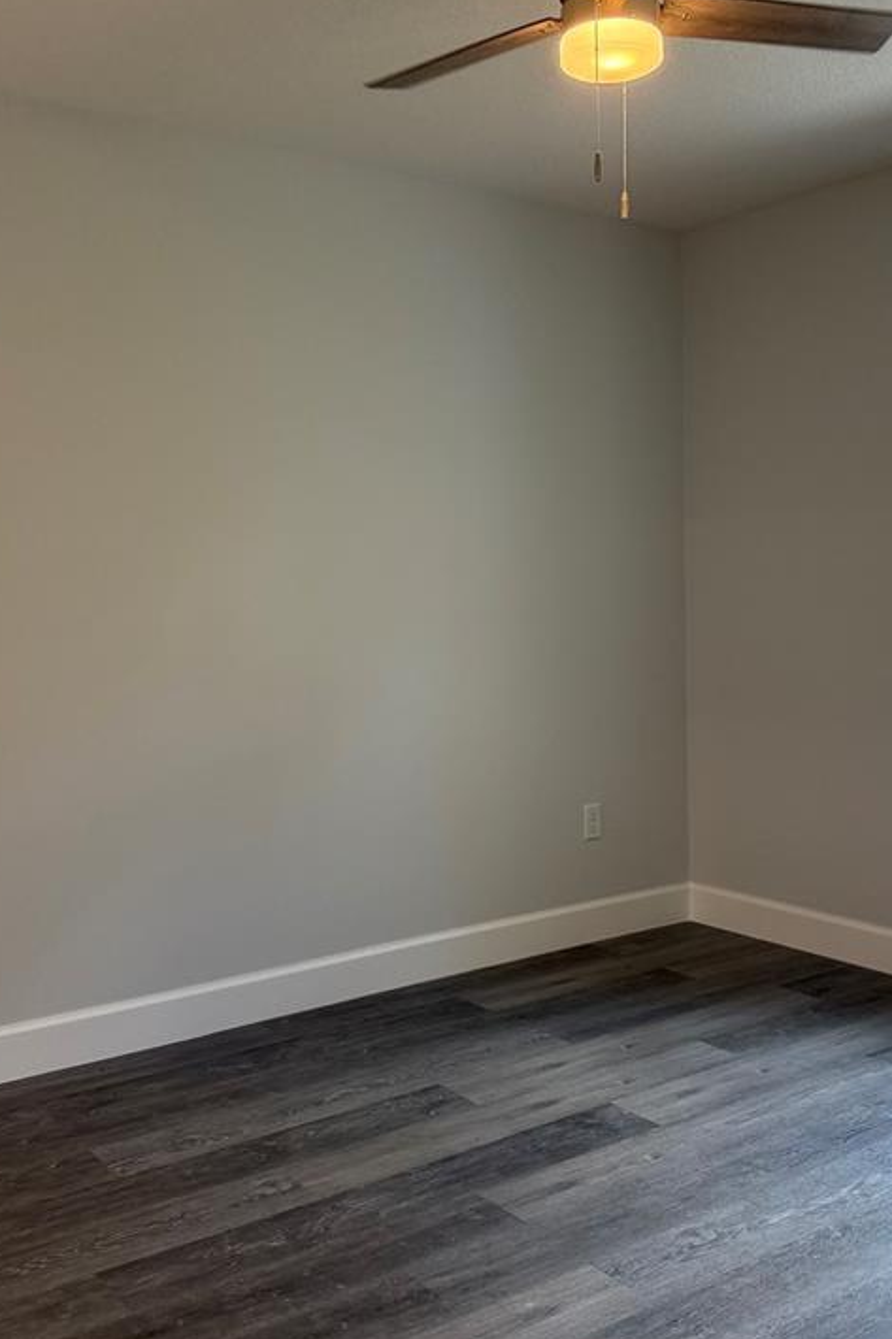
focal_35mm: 36
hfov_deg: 36.7
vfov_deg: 53.1
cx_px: 545
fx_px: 1339
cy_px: 670
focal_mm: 6.76
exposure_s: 1/141
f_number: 1.78
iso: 200
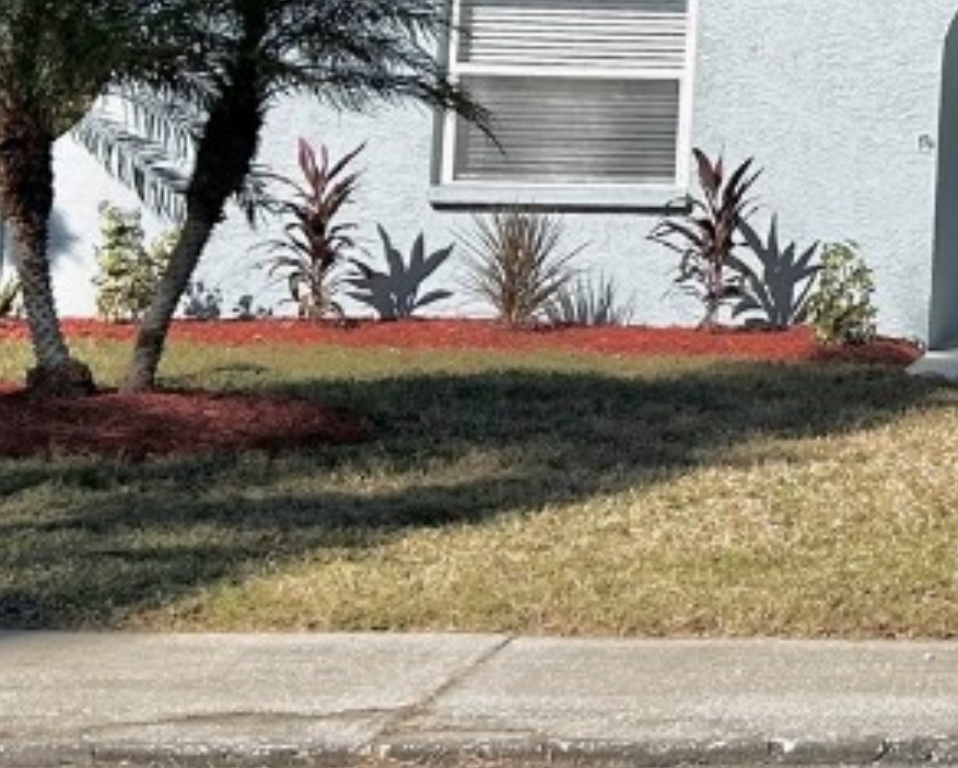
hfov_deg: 18.8
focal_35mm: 89
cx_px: 1460
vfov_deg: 16.9
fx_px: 2525
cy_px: -7
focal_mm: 5.7
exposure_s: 1/6211
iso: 50
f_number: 1.5
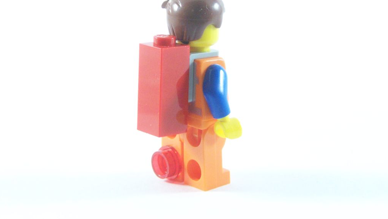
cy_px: 86
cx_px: 194
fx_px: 926
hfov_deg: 23.7
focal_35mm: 90
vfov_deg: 13.4
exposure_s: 1/60
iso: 400
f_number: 4
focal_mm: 13.7
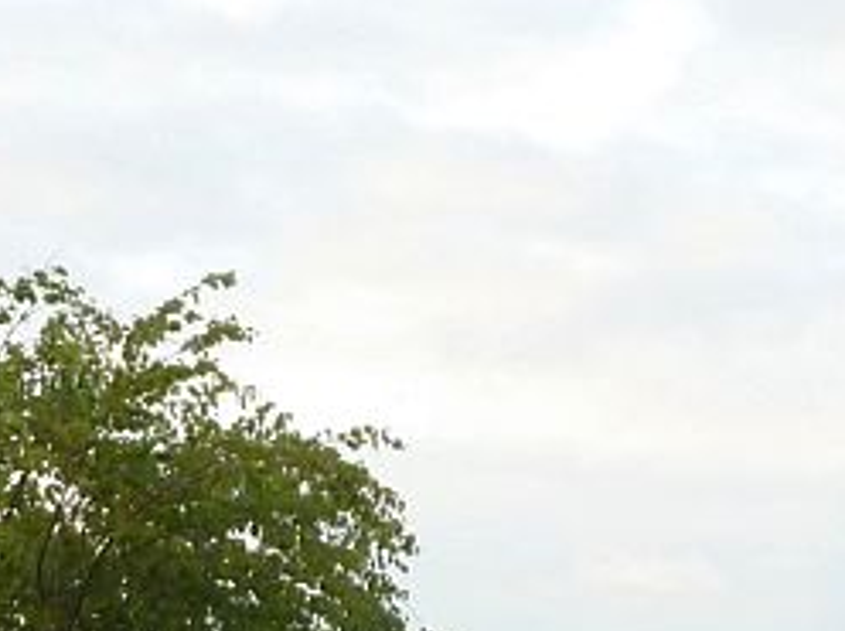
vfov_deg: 3.7
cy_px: 1141
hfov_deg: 5.0
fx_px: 9672
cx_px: 10
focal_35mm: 397
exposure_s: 1/50
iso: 125
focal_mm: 15.8
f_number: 4.3
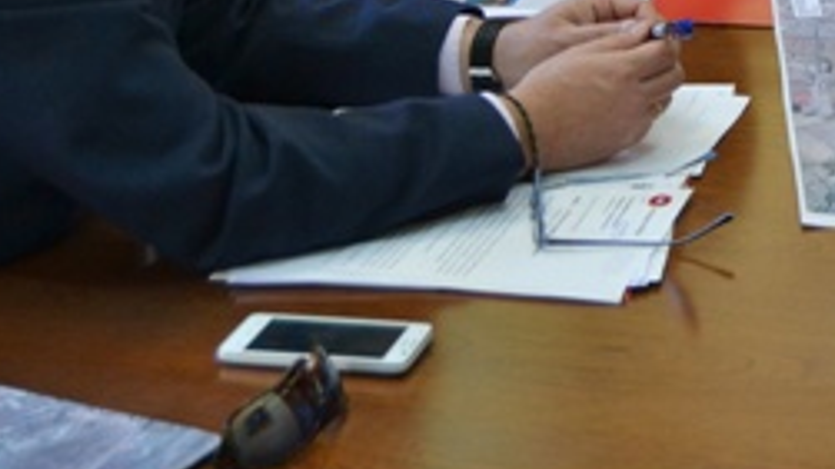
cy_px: -208
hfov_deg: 16.7
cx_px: 905
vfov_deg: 9.5
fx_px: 2752
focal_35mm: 124
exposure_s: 1/60
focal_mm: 31
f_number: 4.2
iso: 720
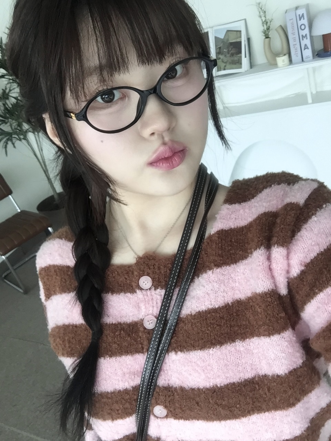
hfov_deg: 45.4
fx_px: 395
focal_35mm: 31
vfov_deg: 58.4
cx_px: 166
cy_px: 220
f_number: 2.2
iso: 64
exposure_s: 1/30
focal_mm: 2.65
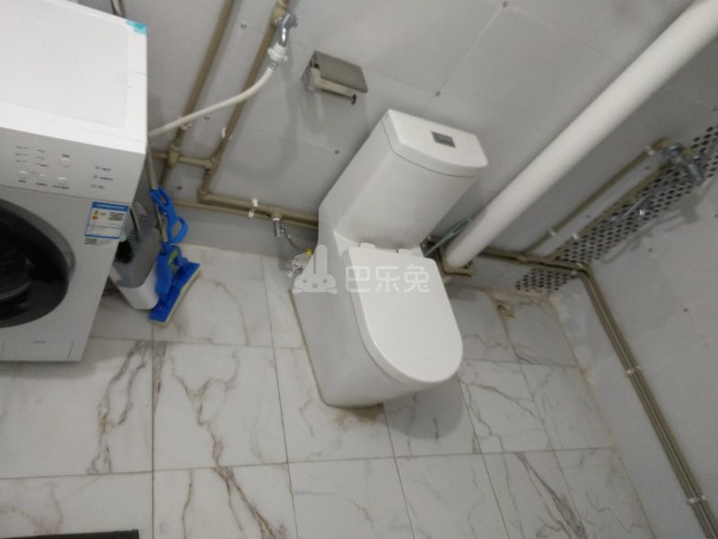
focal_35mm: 26
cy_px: 270
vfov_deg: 53.1
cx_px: 359
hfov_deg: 67.3
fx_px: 539
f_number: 2.2
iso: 640
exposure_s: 1/25
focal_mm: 3.81
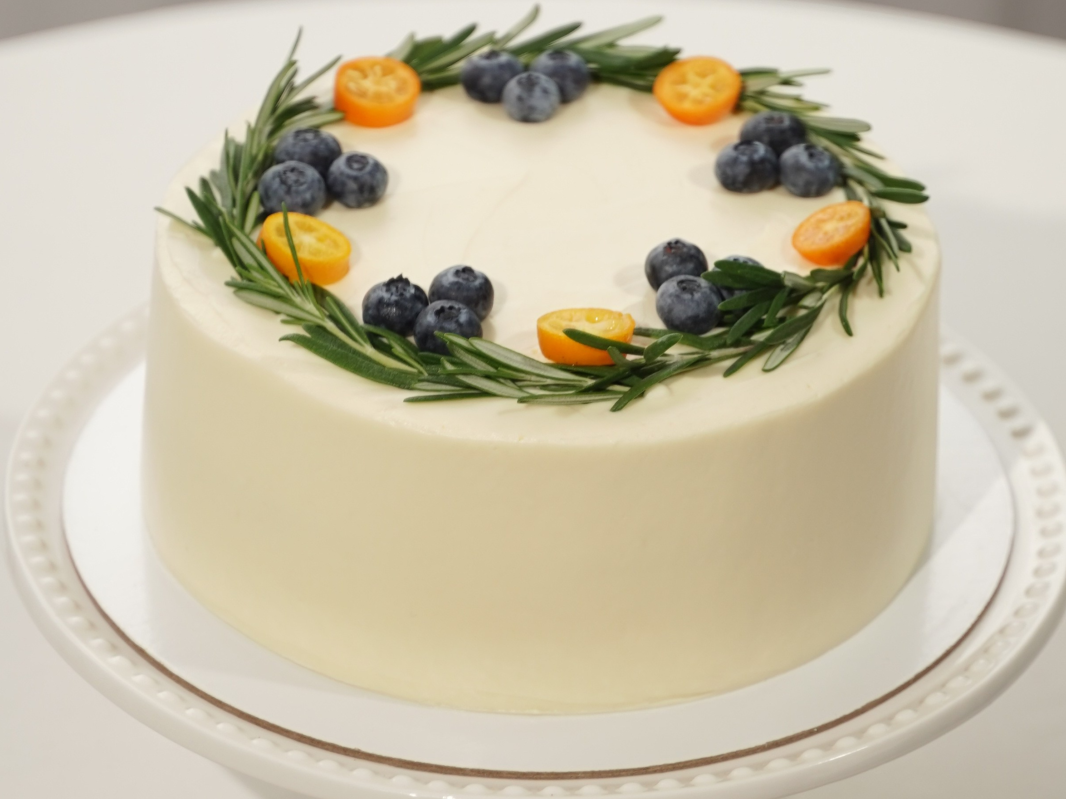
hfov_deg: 11.2
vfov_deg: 8.4
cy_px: 234
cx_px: 542
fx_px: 5419
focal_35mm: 176
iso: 250
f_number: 2.8
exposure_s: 1/160
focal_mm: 75
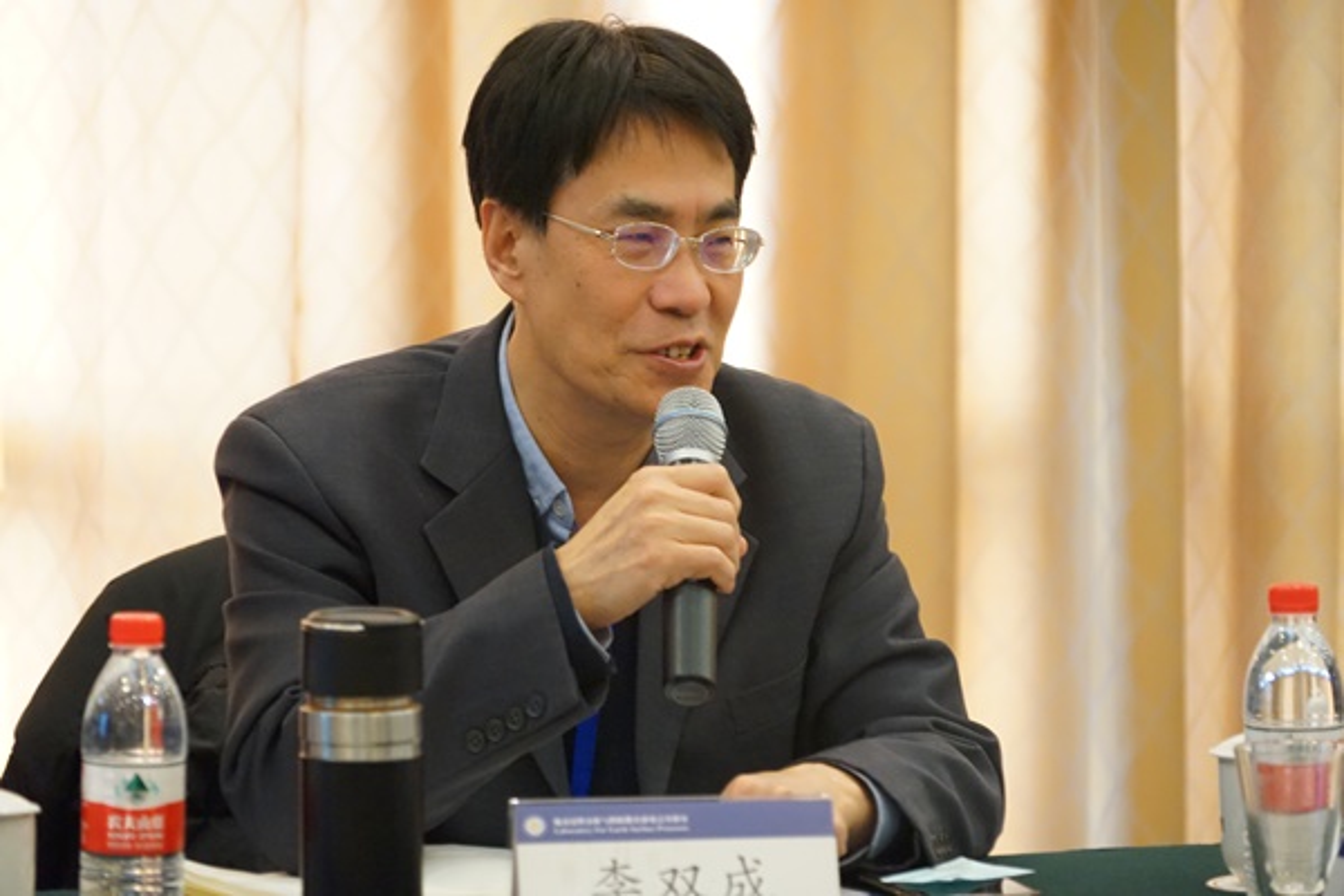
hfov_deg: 11.0
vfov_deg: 7.3
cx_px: 672
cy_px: 448
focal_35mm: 187
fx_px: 6981
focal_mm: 187
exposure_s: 1/50
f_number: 6.3
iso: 6400
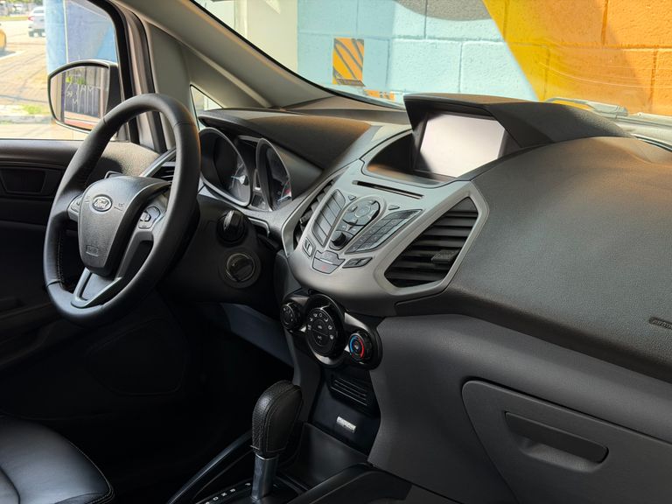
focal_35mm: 48
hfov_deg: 39.7
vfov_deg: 30.3
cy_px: 252
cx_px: 336
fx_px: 932
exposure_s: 1/207
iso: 64
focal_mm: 6.76
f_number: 1.78
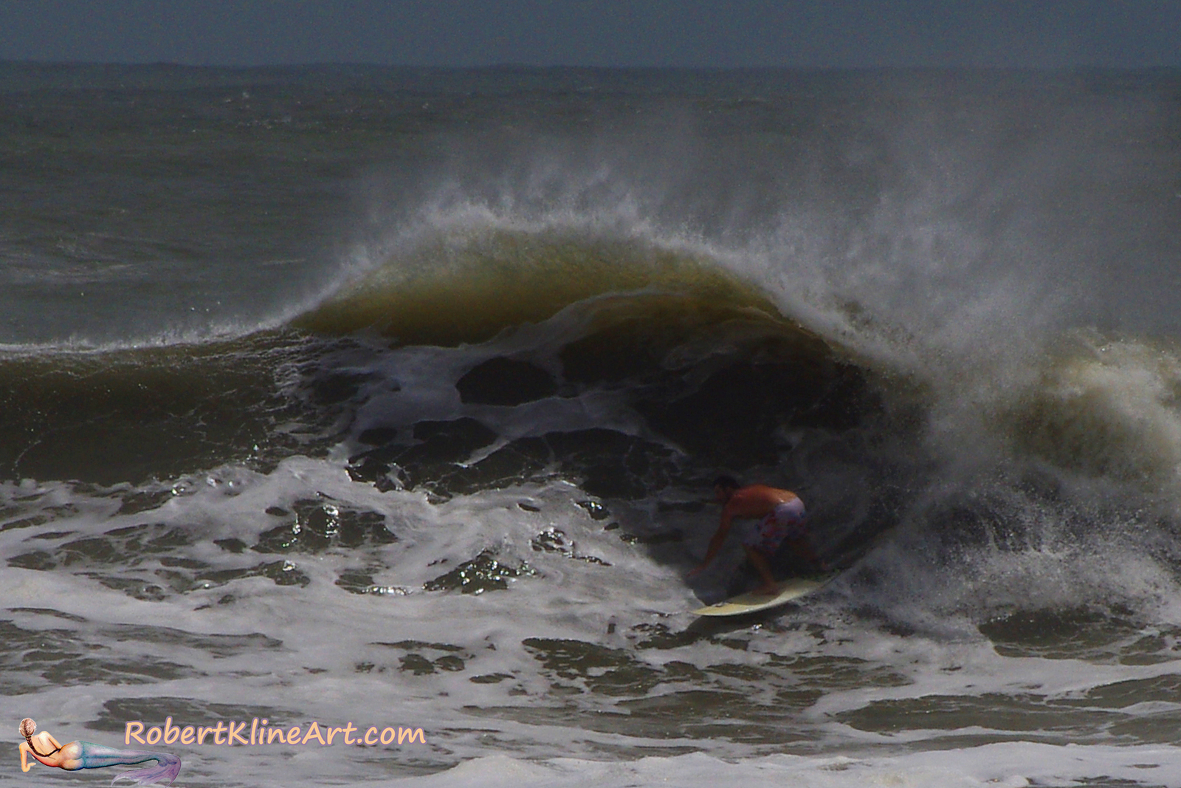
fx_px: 9842
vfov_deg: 4.6
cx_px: 590
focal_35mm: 300
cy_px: 394
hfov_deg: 6.9
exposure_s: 1/1250
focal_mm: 200
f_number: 16
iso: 200
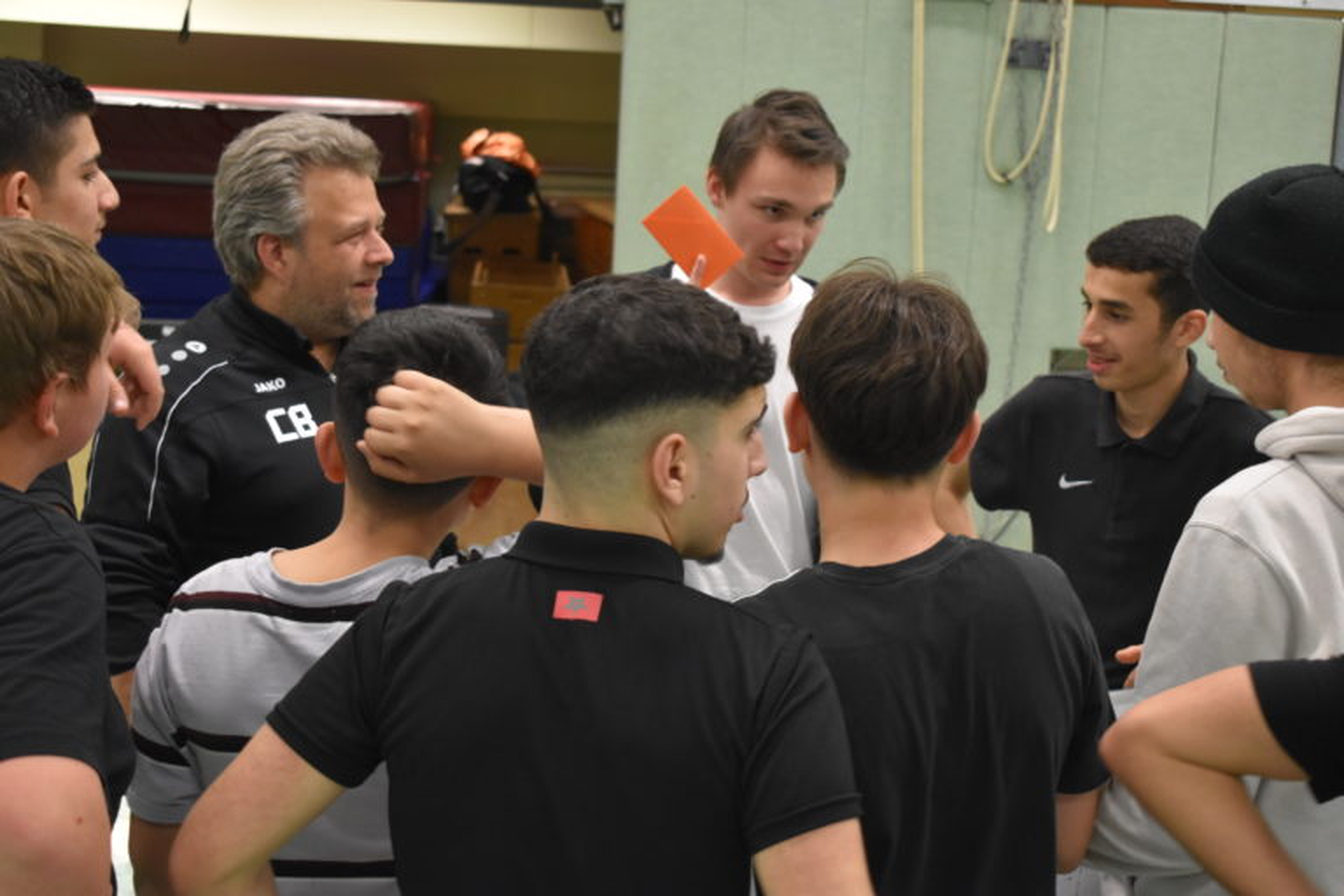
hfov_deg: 33.4
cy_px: 448
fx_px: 2240
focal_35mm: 60
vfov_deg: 22.6
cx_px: 672
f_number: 5
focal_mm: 40
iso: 2200
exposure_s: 1/60
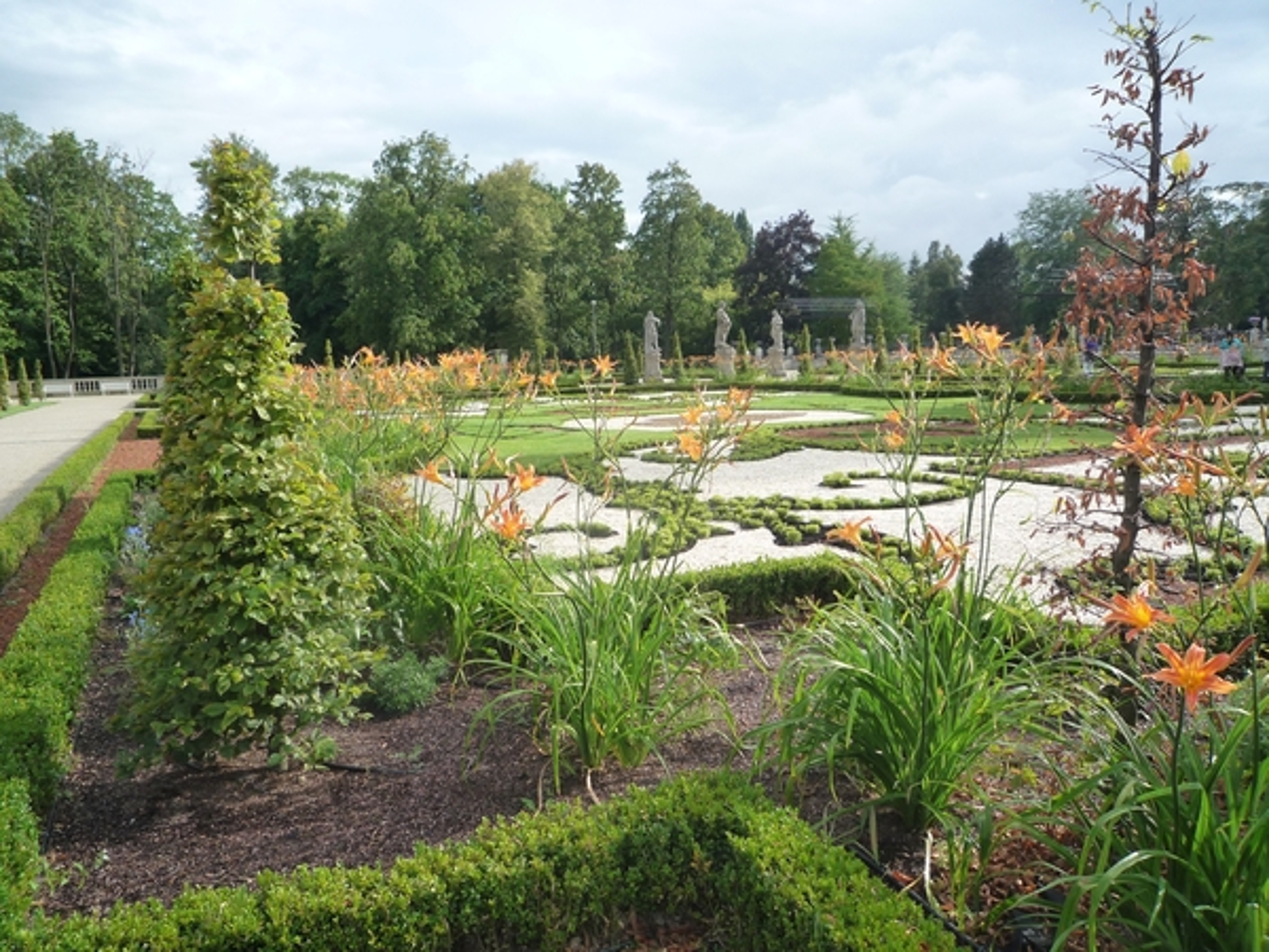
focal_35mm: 25
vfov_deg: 54.9
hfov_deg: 69.4
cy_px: 476
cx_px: 634
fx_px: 916
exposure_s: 1/500
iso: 160
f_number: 3.2
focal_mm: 4.4
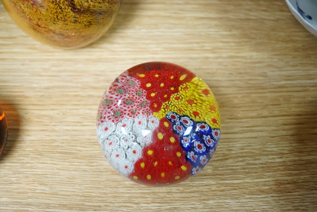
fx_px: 396
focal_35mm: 45
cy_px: 106
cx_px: 158
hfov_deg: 43.6
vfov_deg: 29.9
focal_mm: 30
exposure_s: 1/160
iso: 2500
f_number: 5.6
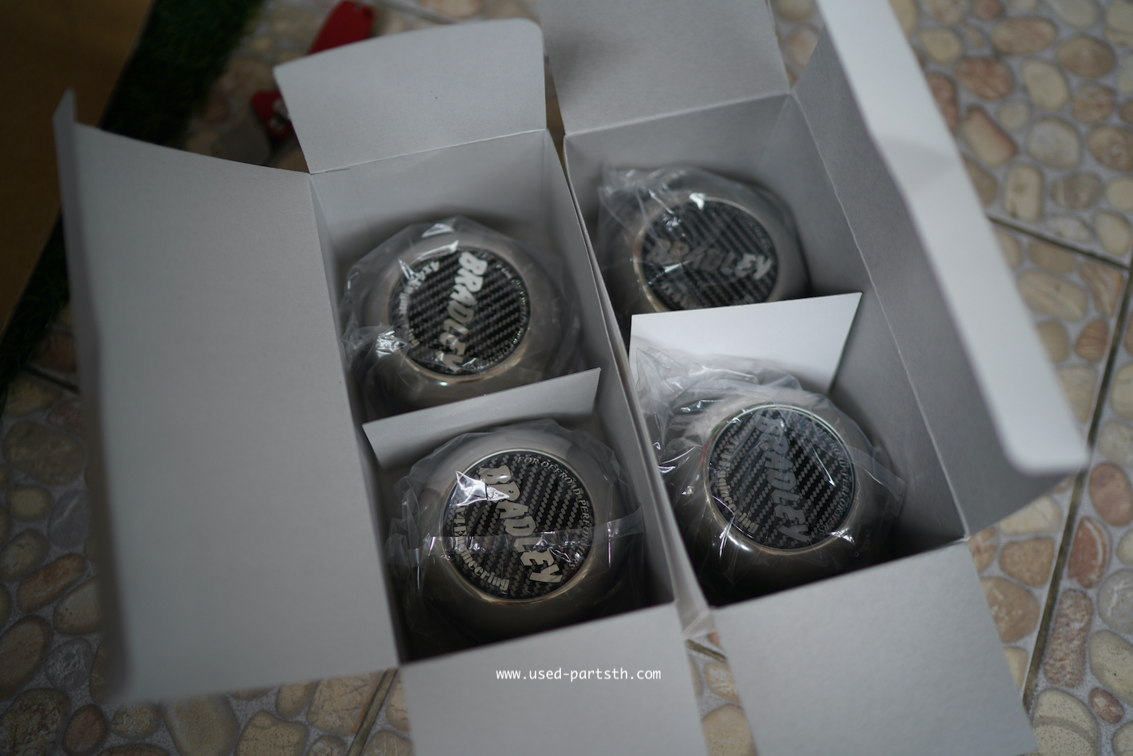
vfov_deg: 37.9
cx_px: 566
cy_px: 378
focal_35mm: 35
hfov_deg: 54.4
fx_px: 1102
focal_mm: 35
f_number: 1.4
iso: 100
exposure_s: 1/250
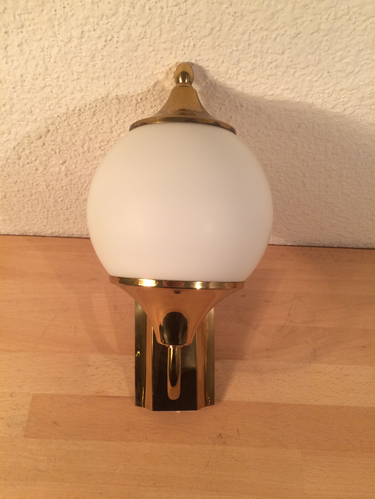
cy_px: 250
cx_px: 188
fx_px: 419
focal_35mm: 29
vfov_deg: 61.7
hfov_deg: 48.2
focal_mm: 4.15
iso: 64
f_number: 2.2
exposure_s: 1/33
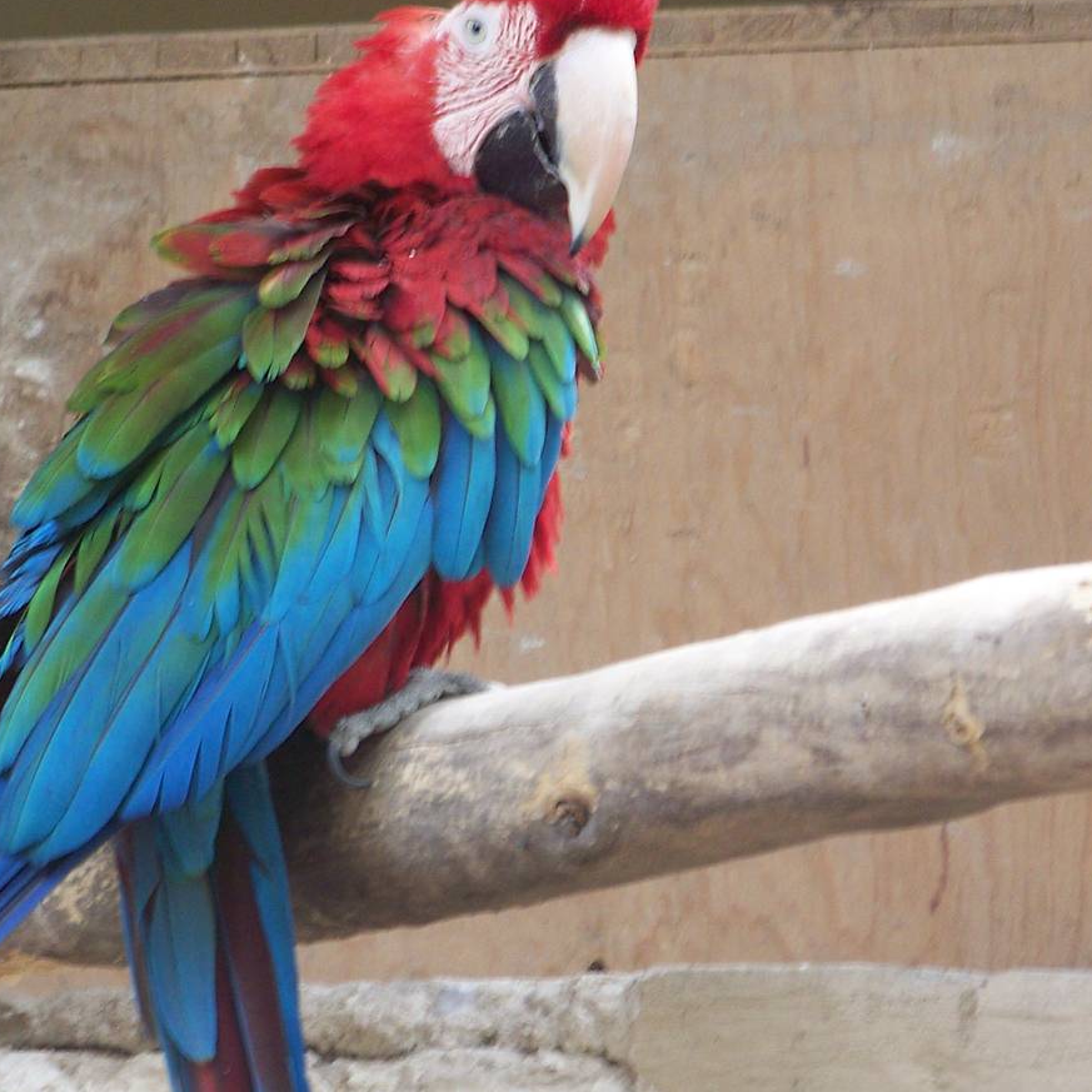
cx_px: 269
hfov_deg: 4.4
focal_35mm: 400
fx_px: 14276
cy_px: 592
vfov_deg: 4.4
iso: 100
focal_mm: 39.8
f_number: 3.6
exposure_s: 1/60
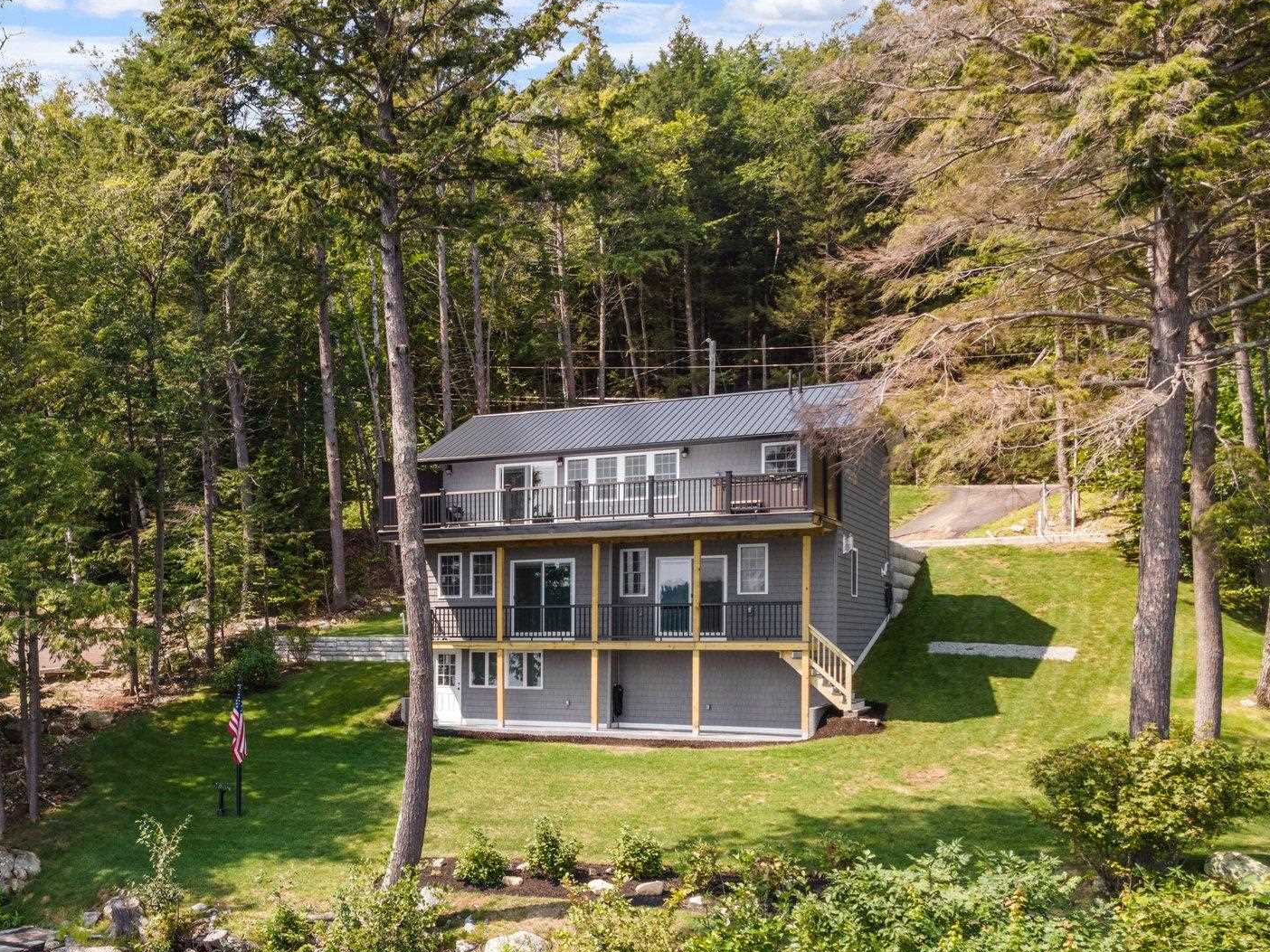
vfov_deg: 40.0
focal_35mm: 35
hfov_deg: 50.8
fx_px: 1284
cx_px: 345
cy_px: 659
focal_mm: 4.5
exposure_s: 1/240
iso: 100
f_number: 2.8
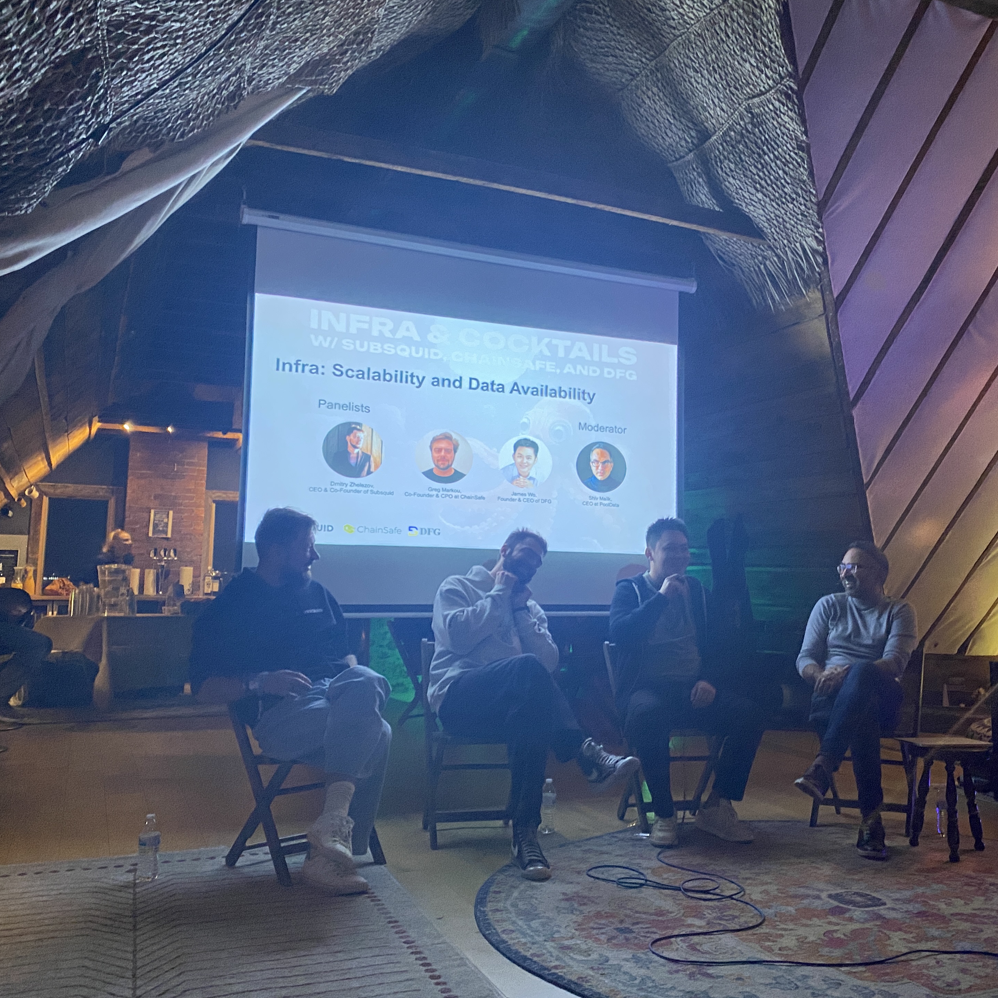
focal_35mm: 32
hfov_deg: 50.9
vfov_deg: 51.1
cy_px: 487
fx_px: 1044
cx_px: 576
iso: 250
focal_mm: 4.25
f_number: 1.8
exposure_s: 1/60
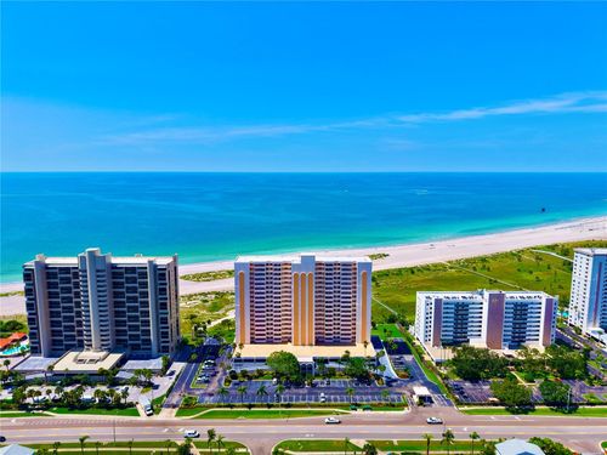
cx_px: 304
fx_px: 421
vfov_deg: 56.8
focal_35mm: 24
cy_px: 228
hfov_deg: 71.6
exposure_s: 1/4000
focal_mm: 8.67
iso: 100
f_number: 1.8
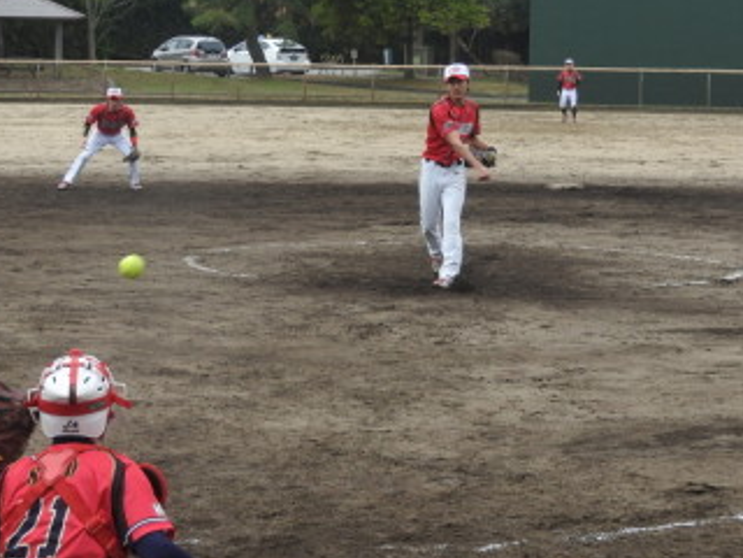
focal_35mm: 122
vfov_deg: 12.1
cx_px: 293
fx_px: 2619
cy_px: 232
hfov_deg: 16.1
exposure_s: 1/250
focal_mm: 11.6
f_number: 4.2
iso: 100
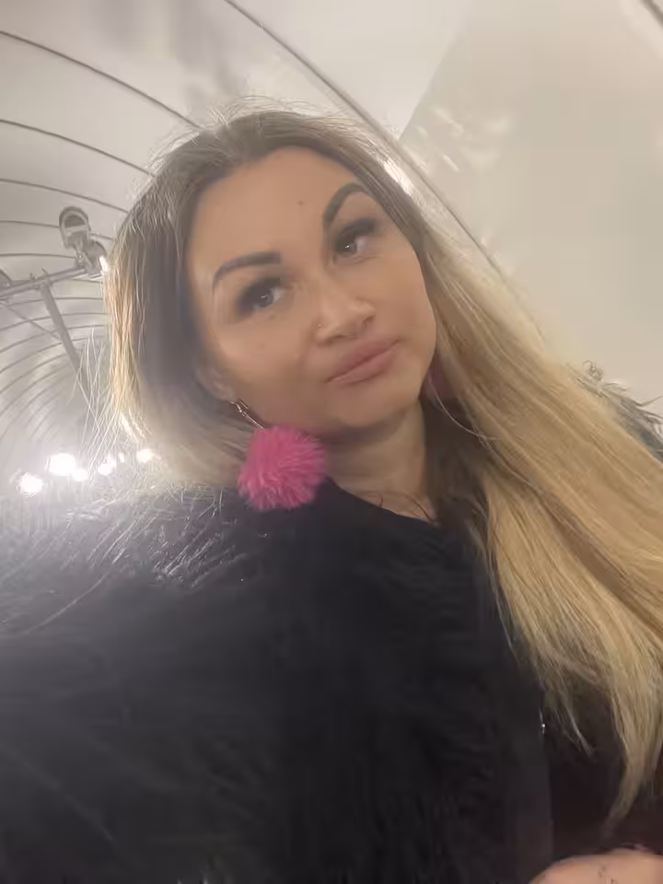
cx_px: 332
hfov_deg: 58.9
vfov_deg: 73.9
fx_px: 587
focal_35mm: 23
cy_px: 442
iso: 320
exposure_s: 1/60
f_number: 2.2
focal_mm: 2.71
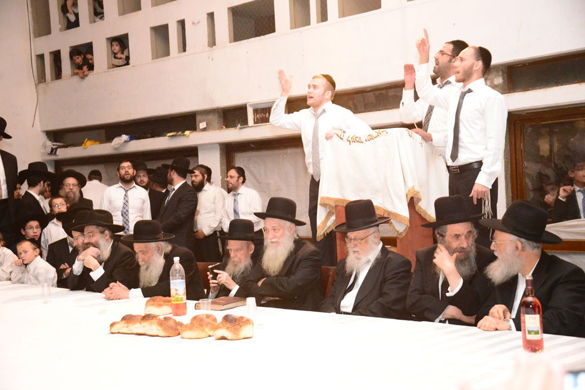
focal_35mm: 50
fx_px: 813
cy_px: 195
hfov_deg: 39.6
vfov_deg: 27.0
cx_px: 292
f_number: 4.5
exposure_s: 1/50
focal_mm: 50
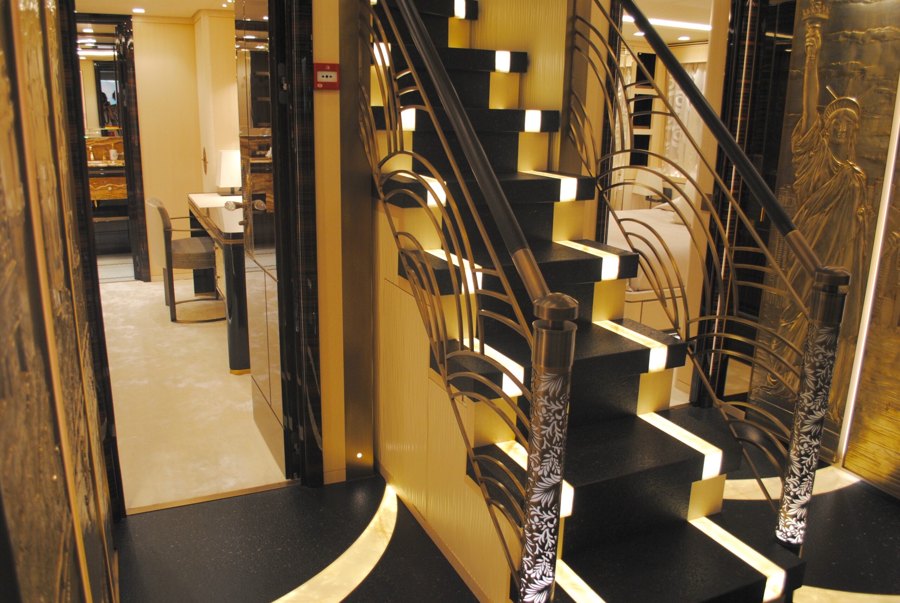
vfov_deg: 48.1
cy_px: 302
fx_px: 676
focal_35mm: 27
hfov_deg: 67.3
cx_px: 450
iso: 220
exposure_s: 1/30
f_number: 3.5
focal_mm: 18
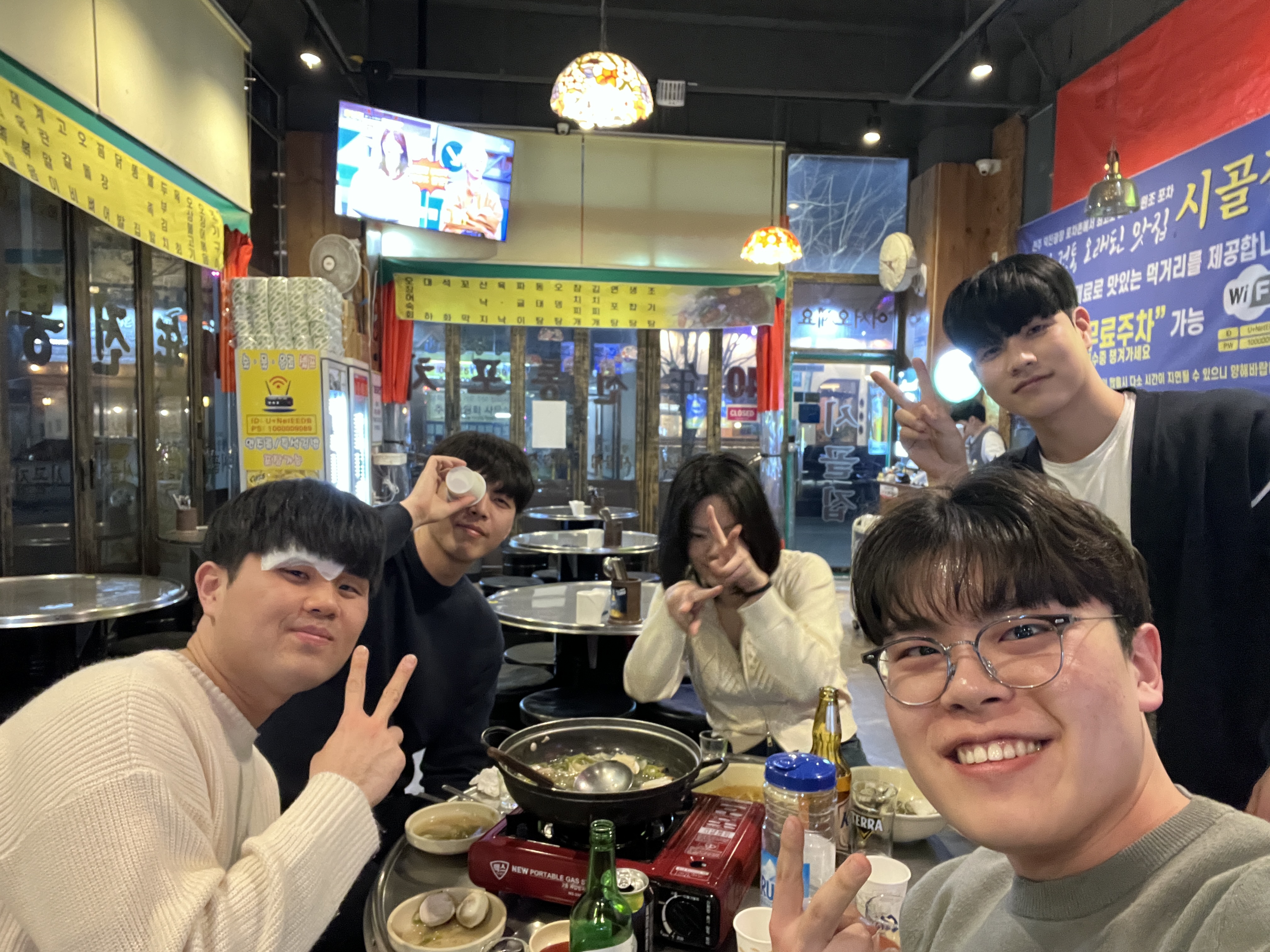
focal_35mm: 23
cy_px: 476
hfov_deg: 73.9
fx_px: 844
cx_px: 635
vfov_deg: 58.9
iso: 640
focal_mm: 2.71
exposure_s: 1/20
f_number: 2.2
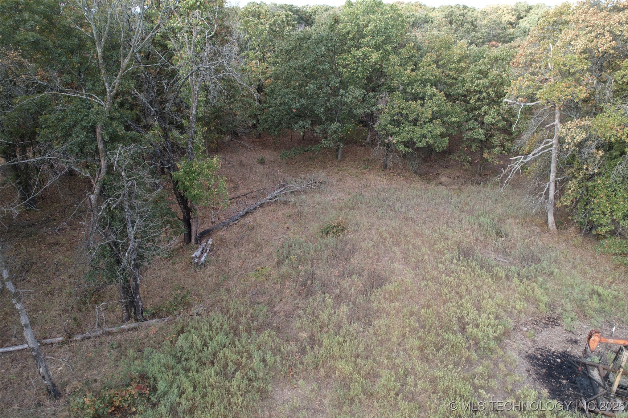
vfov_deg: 57.2
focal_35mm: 22
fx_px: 384
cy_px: 209
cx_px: 314
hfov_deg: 78.6
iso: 100
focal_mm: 8.38
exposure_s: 1/180
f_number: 2.8
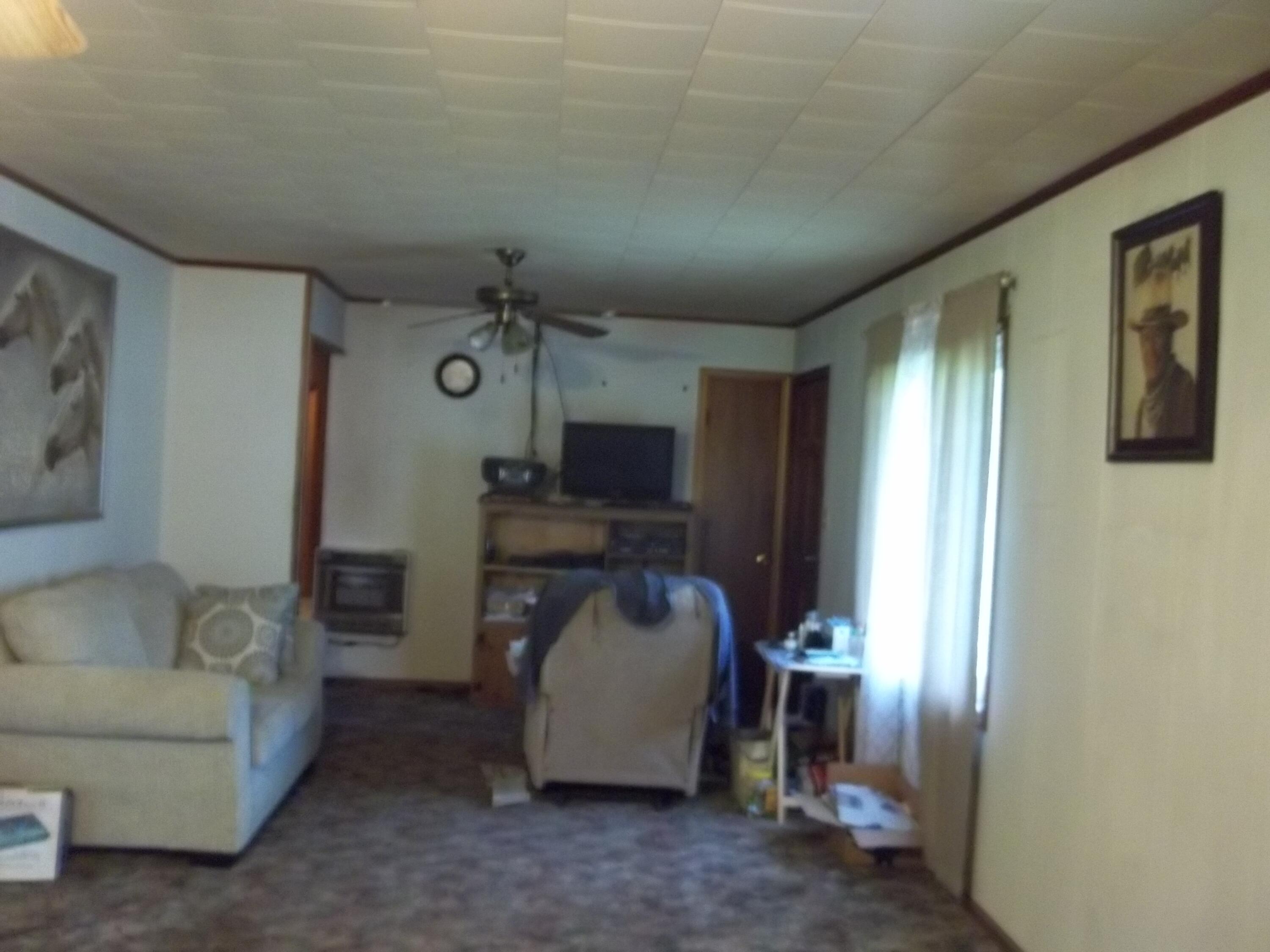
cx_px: 635
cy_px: 476
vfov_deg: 42.9
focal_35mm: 33
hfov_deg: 55.4
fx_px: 1211
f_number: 3.3
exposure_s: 1/8
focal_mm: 5.9
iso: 360
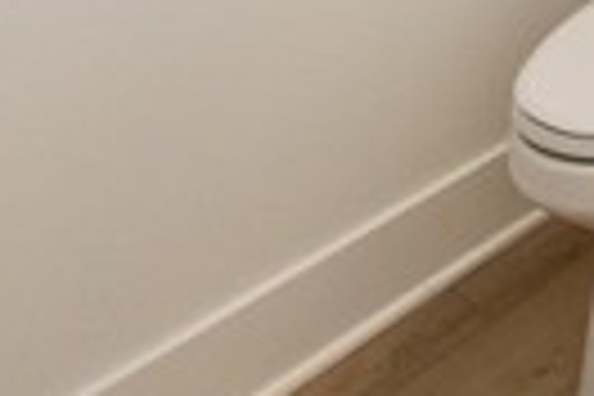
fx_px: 1122
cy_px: -540
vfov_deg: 14.1
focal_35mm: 68
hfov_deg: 22.7
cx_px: 945
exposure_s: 1/250
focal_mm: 14
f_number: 4
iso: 400
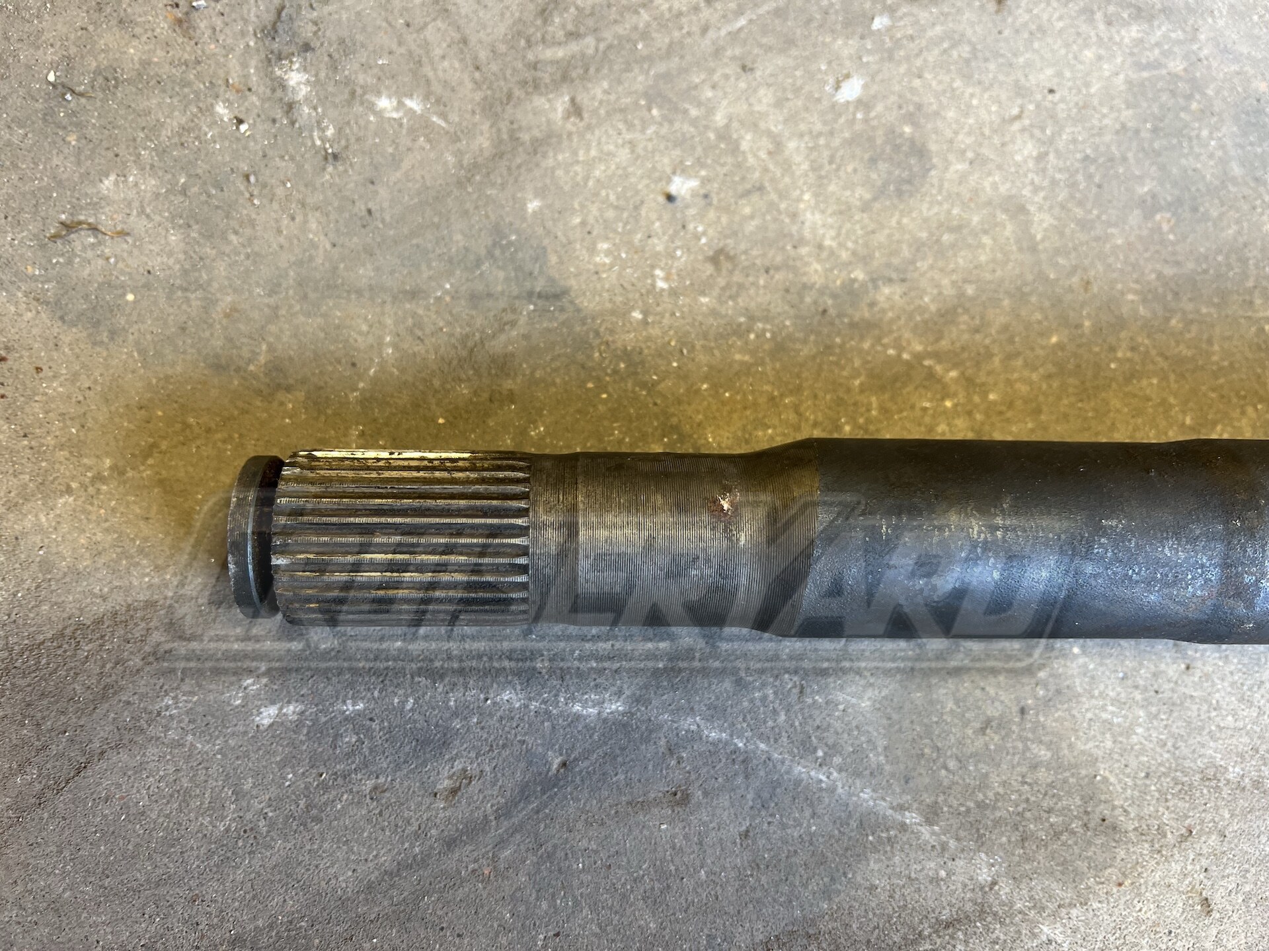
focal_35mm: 26
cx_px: 634
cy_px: 476
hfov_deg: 67.3
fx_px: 953
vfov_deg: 53.1
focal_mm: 5.7
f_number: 1.5
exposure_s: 1/120
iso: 125
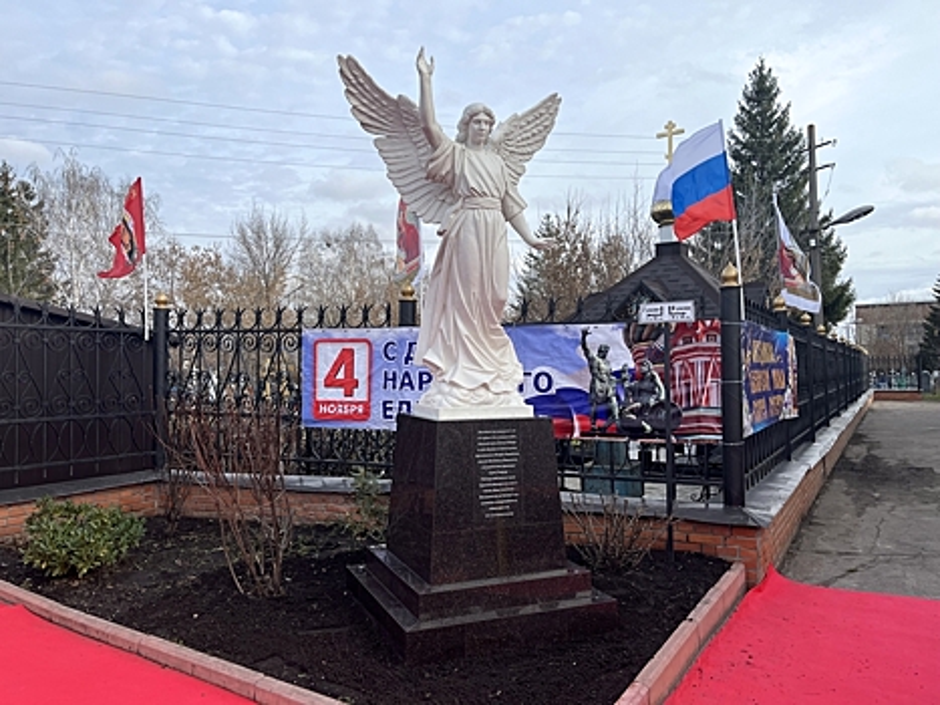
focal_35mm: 26
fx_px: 706
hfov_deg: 67.3
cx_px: 470
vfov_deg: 53.0
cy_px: 352
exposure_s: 1/2463
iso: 50
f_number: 1.6
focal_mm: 5.1
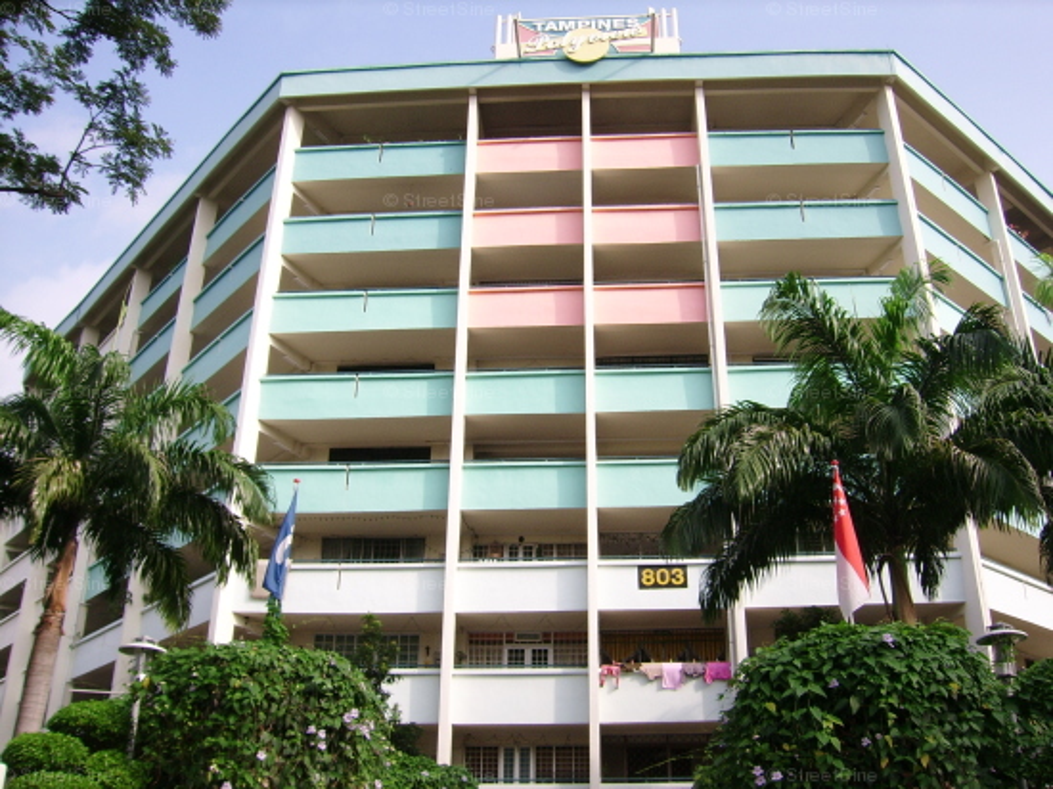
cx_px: 526
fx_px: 1064
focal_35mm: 35
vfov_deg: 40.7
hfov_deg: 52.6
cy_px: 394
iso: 50
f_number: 5.8
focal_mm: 5.95
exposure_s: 1/229
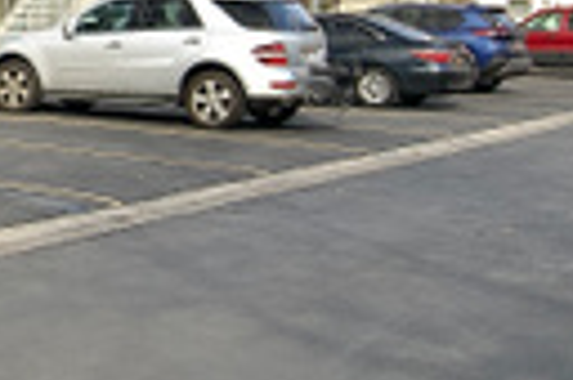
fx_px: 1272
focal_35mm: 80
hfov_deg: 22.1
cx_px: -224
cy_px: -96
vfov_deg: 16.2
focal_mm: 16
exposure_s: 1/1000
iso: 500
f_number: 4
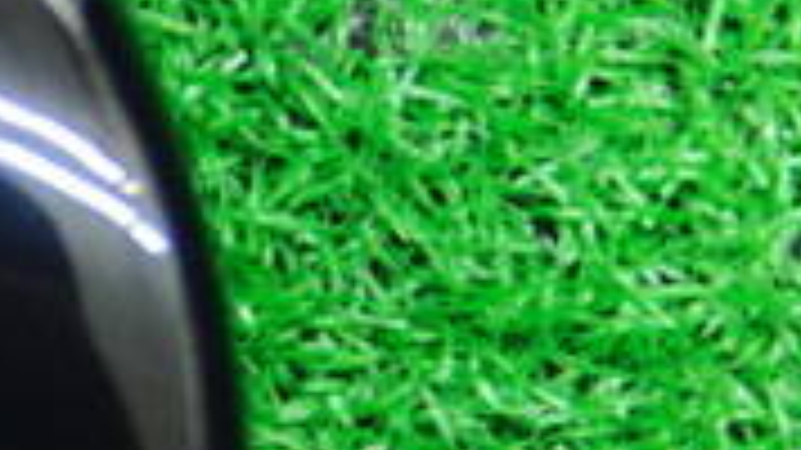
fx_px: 3079
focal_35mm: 145
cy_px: 230
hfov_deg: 14.2
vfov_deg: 8.4
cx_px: -270
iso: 400
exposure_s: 1/15
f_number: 3.6
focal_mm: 6.42
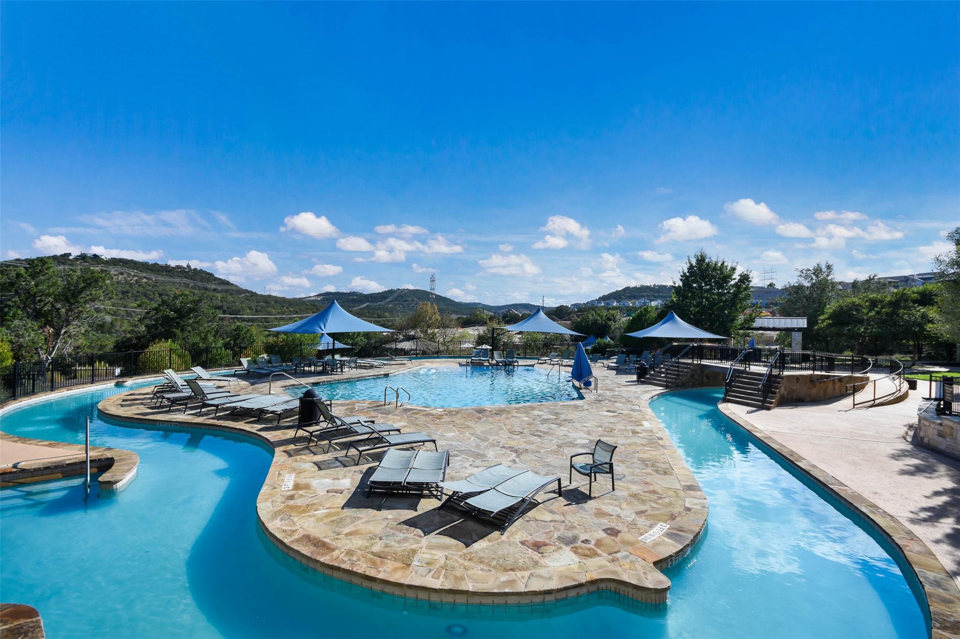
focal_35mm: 15
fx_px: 400
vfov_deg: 77.3
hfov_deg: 100.4
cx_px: 480
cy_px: 320
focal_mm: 10
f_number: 8
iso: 200
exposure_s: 1/320
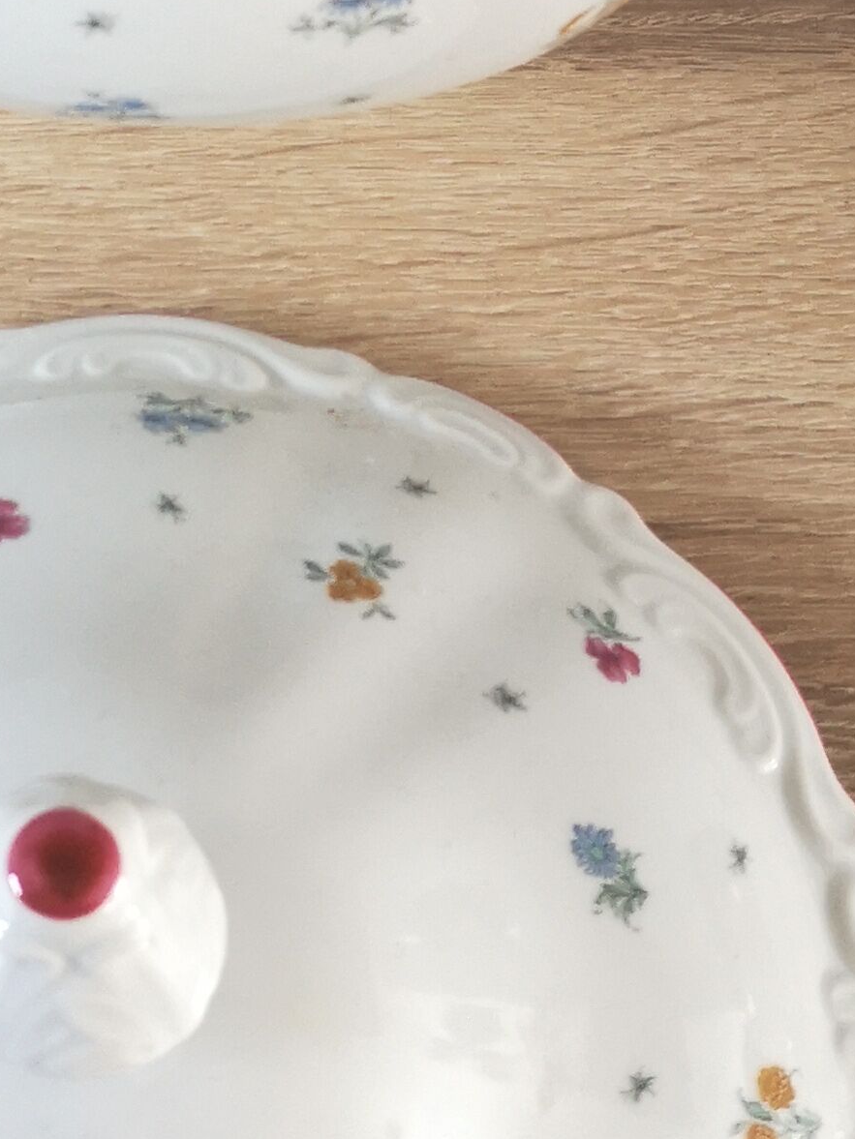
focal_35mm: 91
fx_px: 2996
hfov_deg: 16.1
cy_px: 204
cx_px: 164
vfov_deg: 21.2
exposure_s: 1/33.3
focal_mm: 3.95
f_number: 1.8
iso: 200
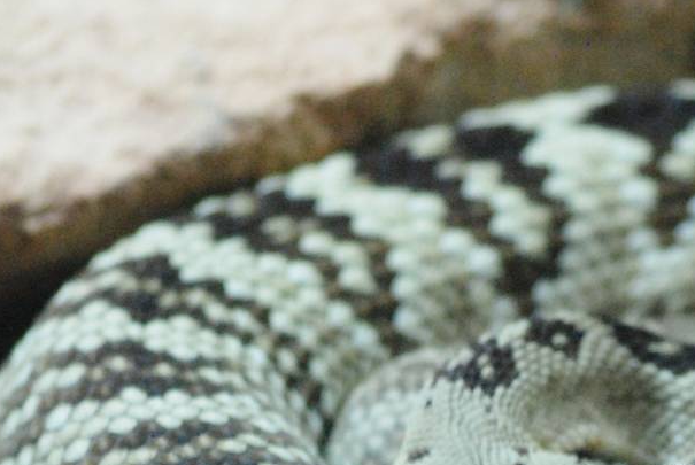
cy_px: 482
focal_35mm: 476
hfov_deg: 4.3
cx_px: 638
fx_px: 9200
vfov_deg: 2.9
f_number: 4.2
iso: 1600
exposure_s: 1/40
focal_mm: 120
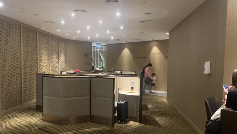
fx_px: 214
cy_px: 79
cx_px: 109
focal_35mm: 34
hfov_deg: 57.9
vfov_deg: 34.6
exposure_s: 1/25
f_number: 1.8
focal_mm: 4.25
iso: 500
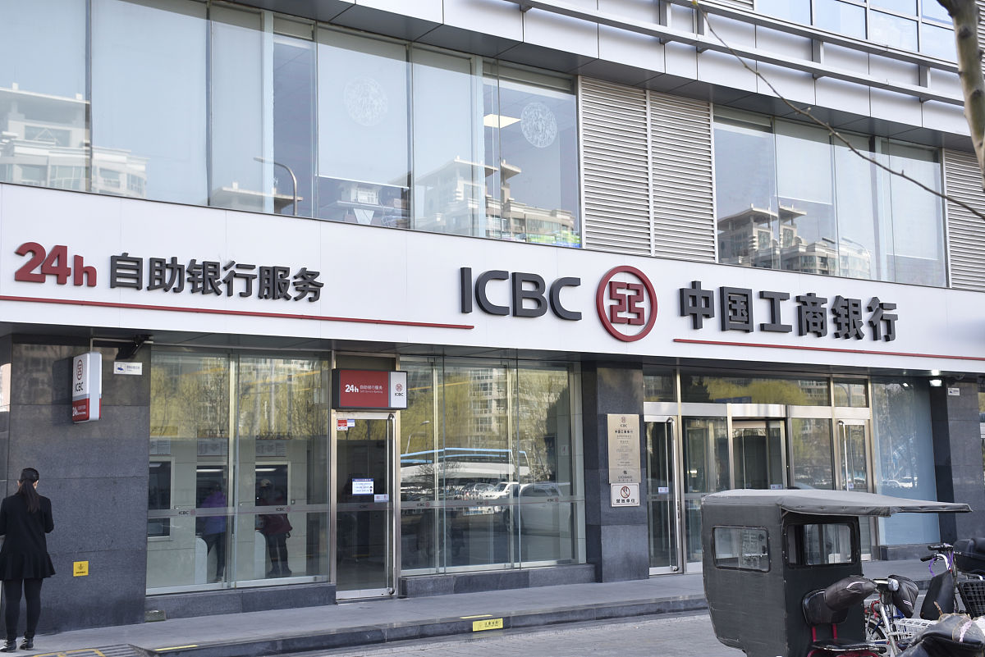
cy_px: 328
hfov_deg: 41.1
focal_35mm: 48
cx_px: 492
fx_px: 1314
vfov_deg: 28.1
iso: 100
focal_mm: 32
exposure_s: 1/100
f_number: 5
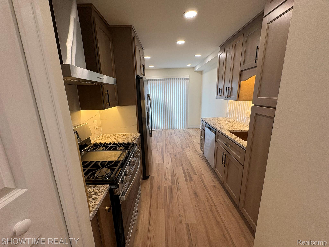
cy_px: 124
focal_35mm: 14
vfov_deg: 85.7
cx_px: 164
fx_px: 133
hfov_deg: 102.1
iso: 80
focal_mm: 2.22
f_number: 2.2
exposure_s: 1/120
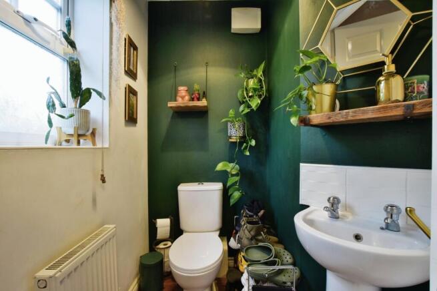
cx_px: 218
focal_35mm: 15
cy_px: 146
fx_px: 182
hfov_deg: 100.4
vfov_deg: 77.4
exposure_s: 1/10
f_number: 8
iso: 640
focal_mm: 10
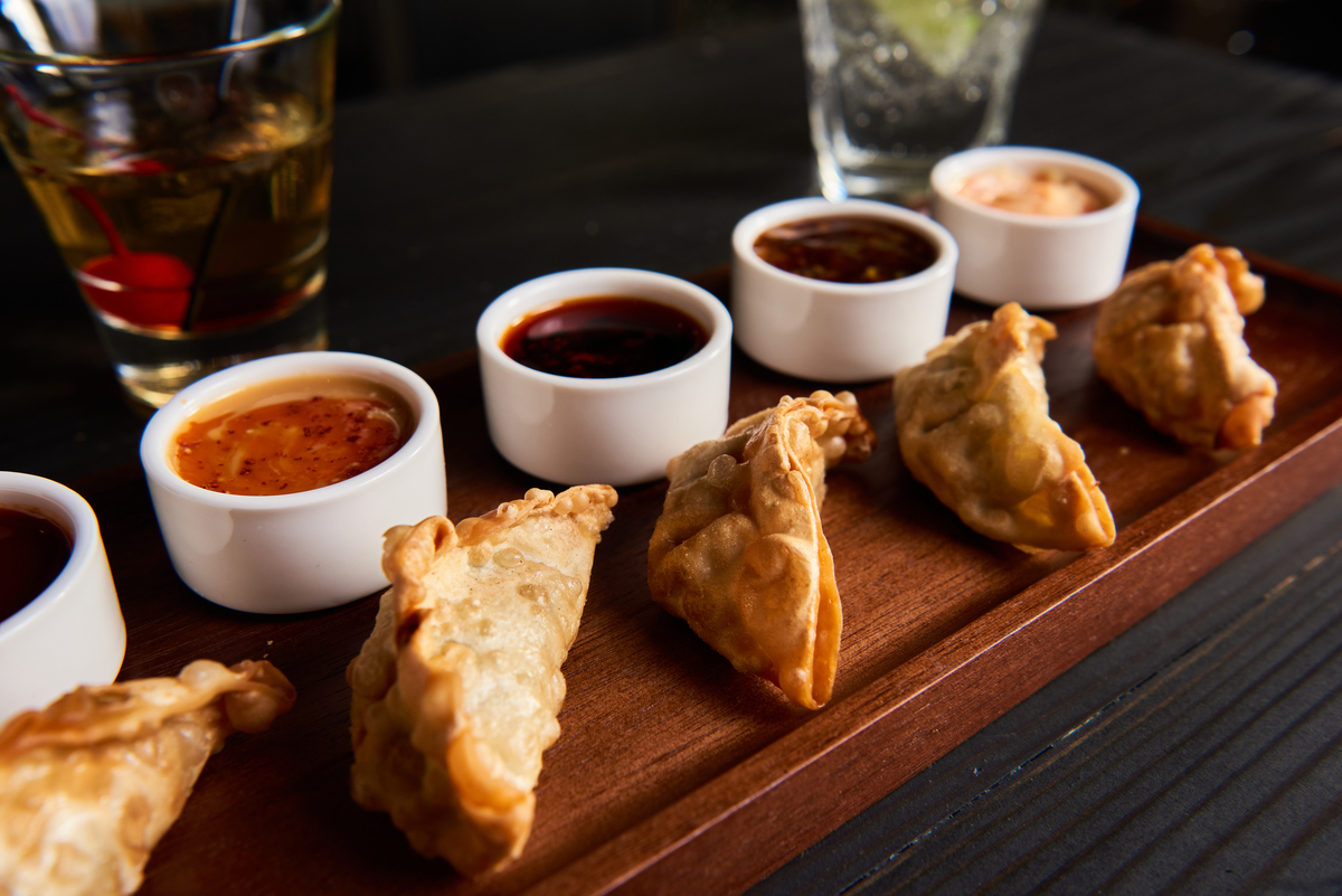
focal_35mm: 35
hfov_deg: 54.4
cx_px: 671
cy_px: 448
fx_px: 1305
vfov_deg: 37.9
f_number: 7.1
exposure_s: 1/125
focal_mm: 35
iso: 320
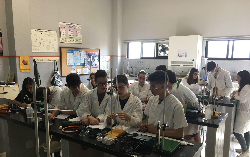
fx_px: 211
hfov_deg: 61.2
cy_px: 92
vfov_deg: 40.5
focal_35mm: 31
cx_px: 124
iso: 64
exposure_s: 1/33
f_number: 2.2
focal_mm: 4.15
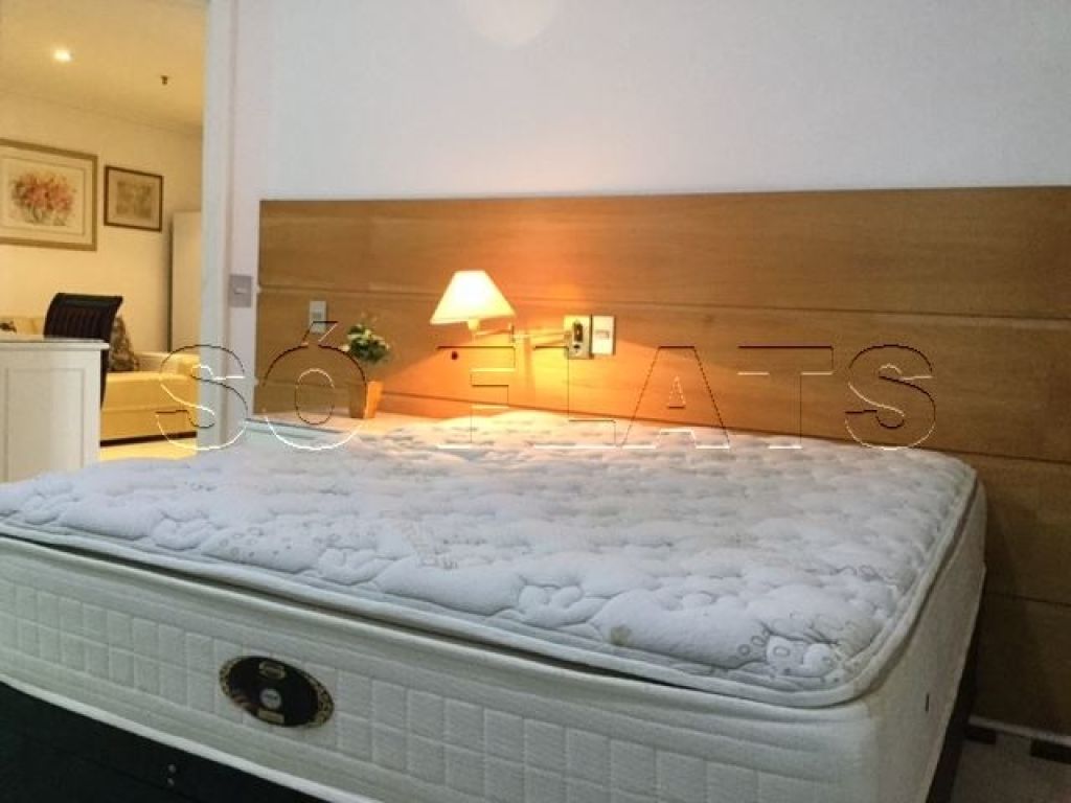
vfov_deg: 45.4
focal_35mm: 31
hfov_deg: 58.4
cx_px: 536
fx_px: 959
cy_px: 402
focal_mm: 3.3
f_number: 2.4
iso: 200
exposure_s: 1/30
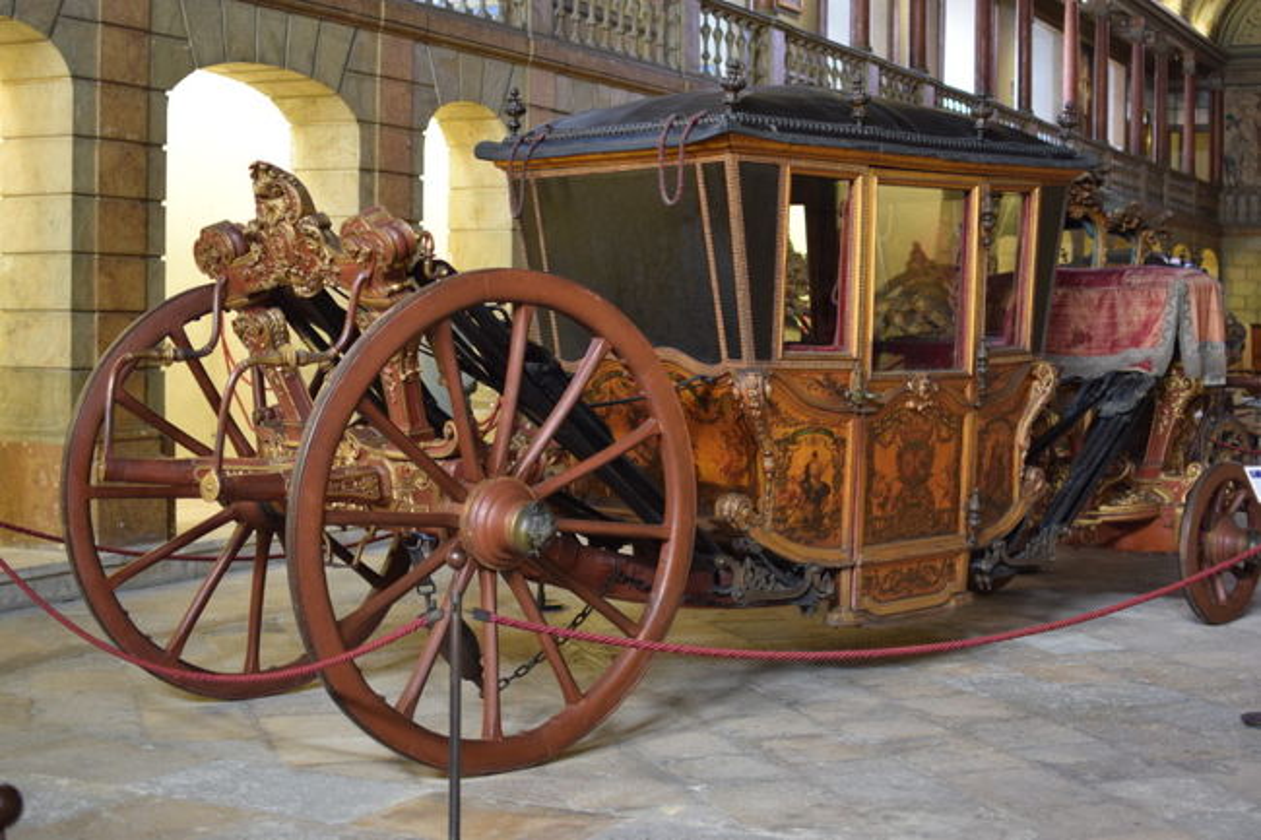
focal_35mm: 52
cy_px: 420
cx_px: 630
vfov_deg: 25.7
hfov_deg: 37.9
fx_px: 1838
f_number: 1.8
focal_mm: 35
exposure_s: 1/60
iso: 720
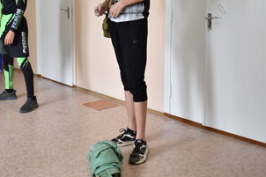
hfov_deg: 35.7
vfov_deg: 24.4
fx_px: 405
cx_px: 72
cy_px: 40
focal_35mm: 55
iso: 1000
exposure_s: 1/125
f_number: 4
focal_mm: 23
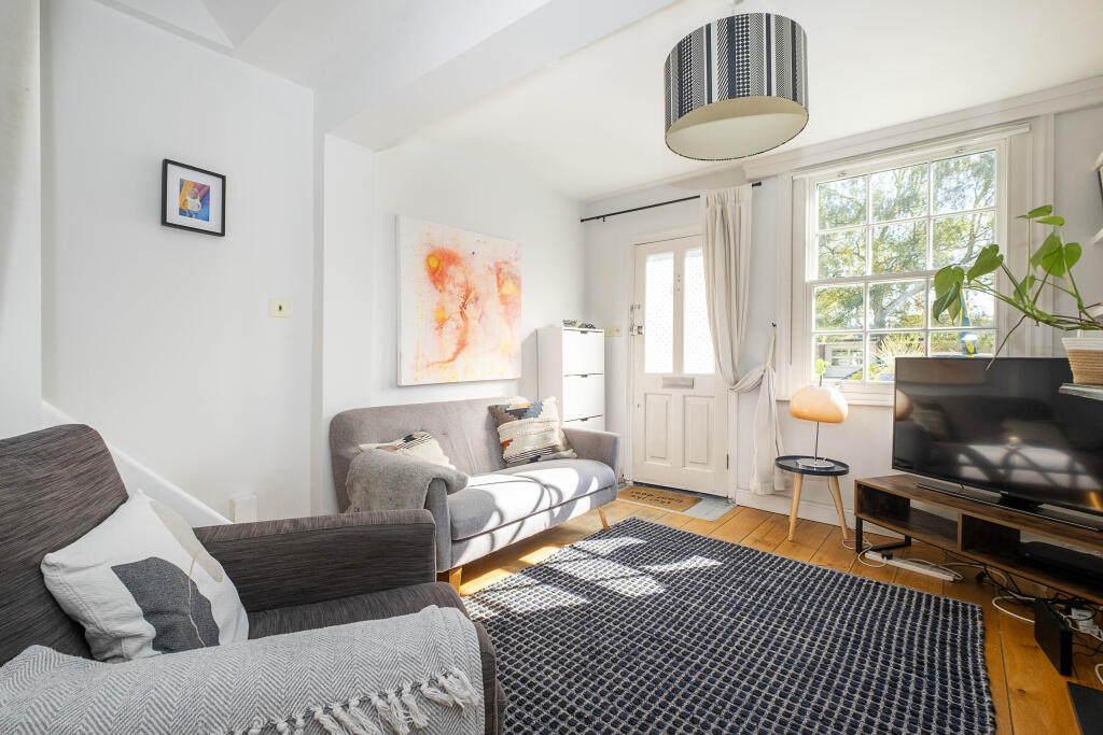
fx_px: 460
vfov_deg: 77.3
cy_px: 368
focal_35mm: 15
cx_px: 552
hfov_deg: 100.4
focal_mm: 10
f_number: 7.1
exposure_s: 1/60
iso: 320
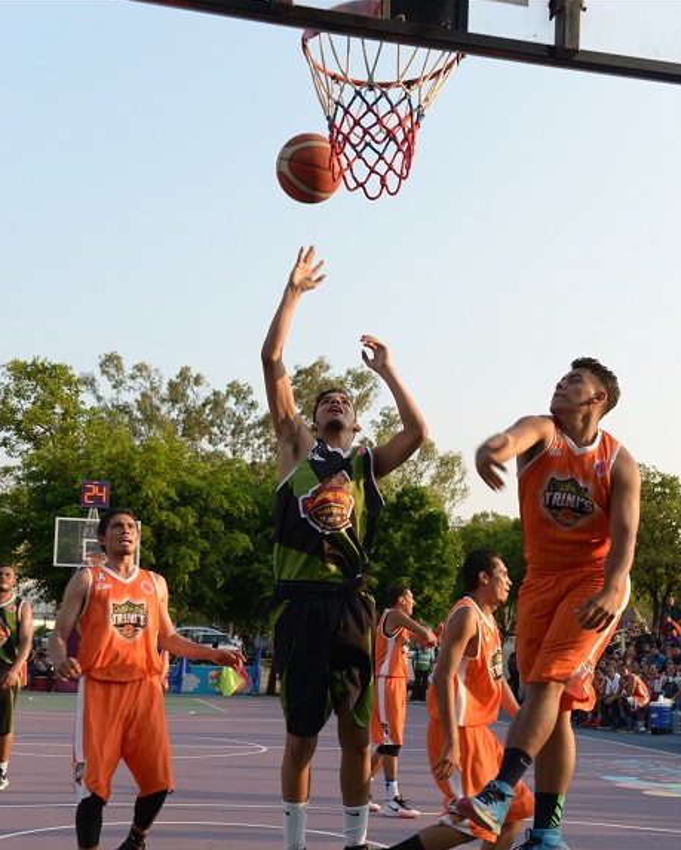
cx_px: 345
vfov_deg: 34.0
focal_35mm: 55
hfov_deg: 27.6
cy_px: 516
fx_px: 1385
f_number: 8
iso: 500
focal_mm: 48
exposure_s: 1/400
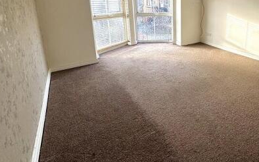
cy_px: 36
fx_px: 155
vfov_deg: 52.0
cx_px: 187
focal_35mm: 22
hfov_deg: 75.2
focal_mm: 2.22
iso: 50
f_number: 2.2
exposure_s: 1/99
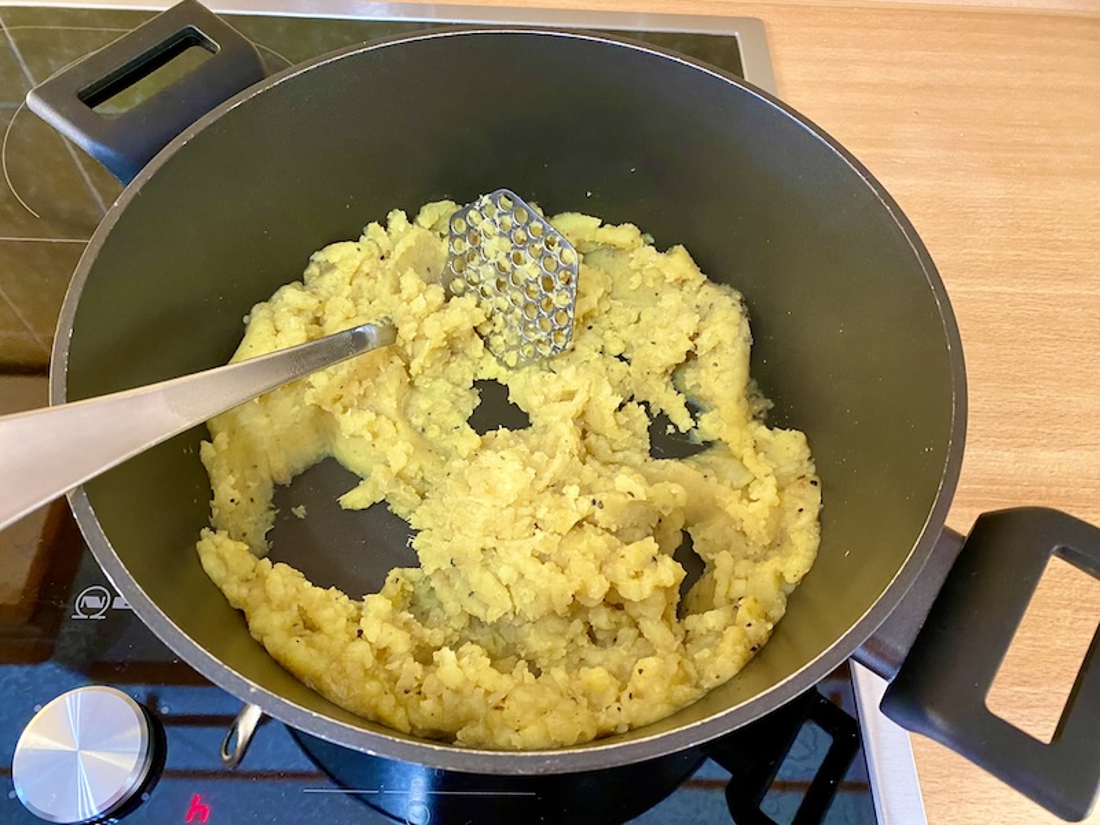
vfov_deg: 53.1
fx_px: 826
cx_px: 550
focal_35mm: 26
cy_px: 412
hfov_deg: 67.3
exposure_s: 1/33
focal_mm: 4.25
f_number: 1.8
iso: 500
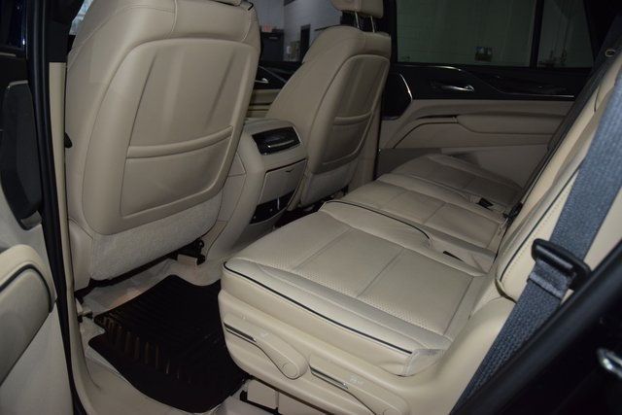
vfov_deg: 48.0
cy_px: 208
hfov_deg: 67.4
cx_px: 311
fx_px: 467
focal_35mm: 27
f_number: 3.5
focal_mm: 18
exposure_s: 1/125
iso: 1400
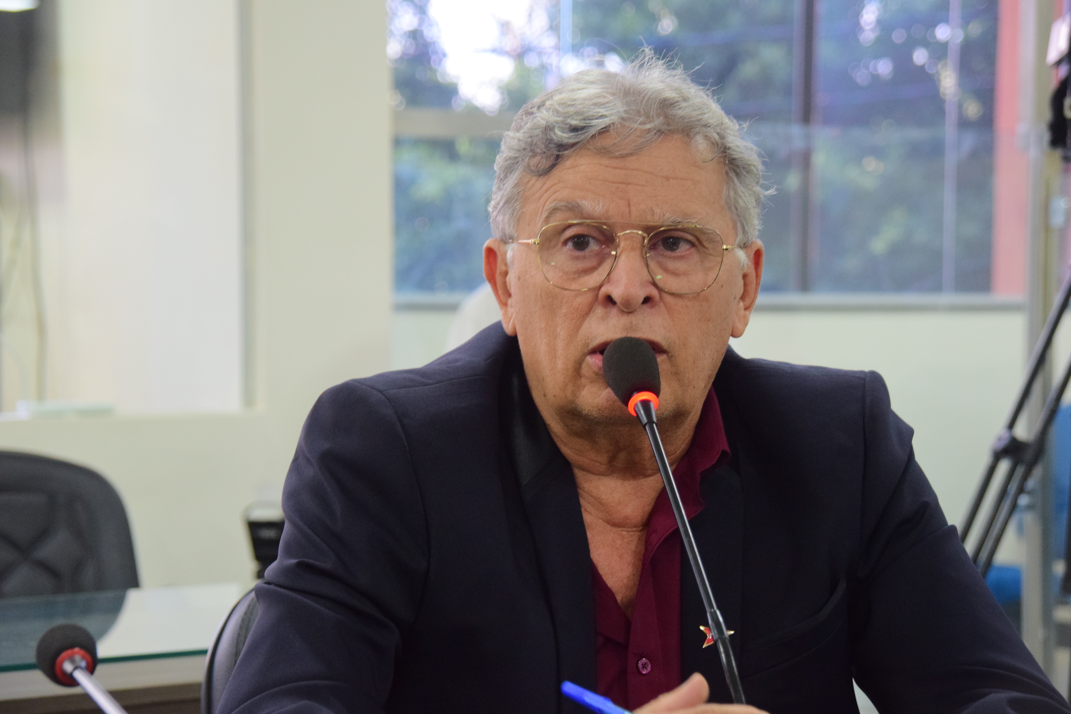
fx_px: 4908
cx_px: 536
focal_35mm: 165
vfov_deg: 8.3
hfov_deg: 12.5
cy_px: 357
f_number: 5.6
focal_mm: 110
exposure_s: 1/60
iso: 1600
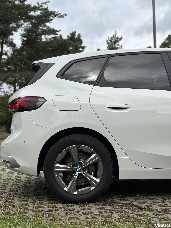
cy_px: 114
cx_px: 86
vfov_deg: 36.8
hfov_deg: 28.0
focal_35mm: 52
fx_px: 343
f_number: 1.6
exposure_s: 1/2242
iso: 32
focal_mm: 5.96
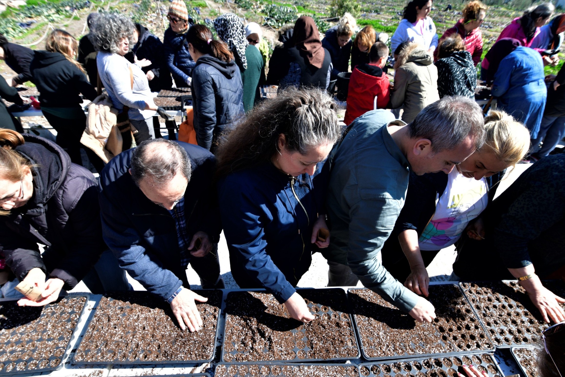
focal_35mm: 16
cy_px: 188
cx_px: 282
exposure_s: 1/320
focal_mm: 16
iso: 320
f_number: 10
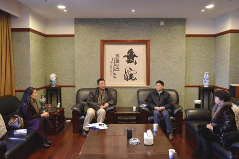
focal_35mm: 28
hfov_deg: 65.5
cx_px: 120
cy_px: 80
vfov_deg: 46.4
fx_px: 186
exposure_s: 1/125
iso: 1600
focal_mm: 28
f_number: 2.8
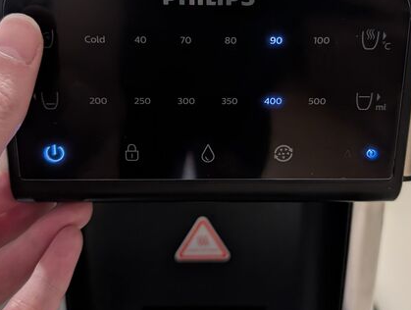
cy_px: 93
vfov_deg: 34.0
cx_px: 213
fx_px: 500
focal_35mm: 42
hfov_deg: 44.7
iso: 205
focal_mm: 6.9
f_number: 1.68
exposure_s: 1/100
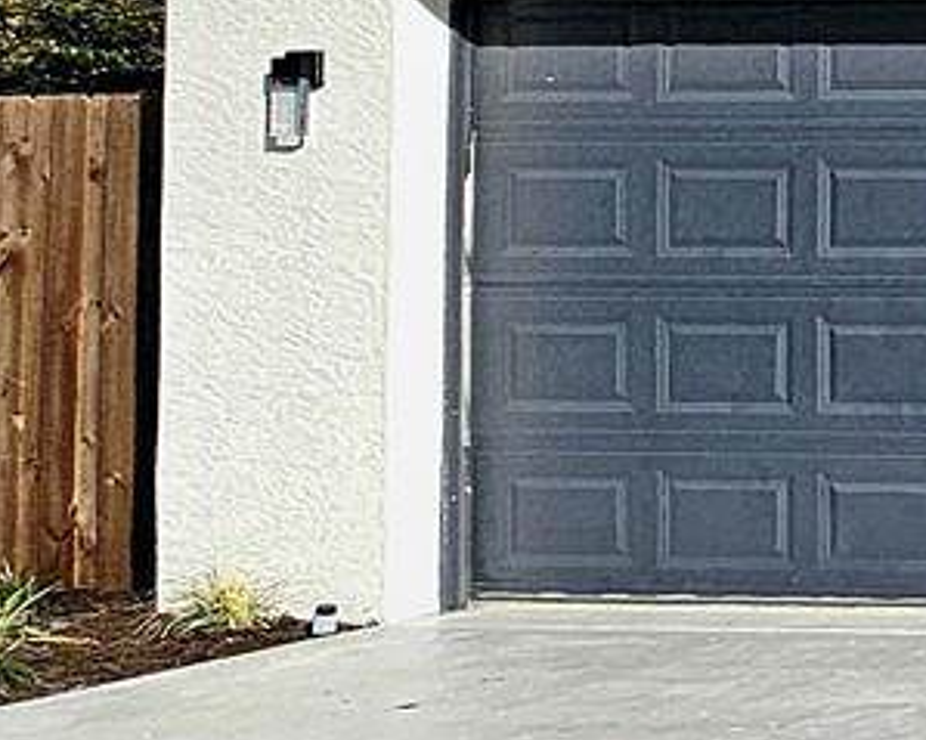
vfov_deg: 22.2
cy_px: 149
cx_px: 2193
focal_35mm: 68
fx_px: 1863
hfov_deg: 15.4
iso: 50
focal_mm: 2.2
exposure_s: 1/3589
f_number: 2.2
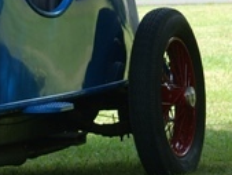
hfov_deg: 5.8
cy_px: 17
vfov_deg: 4.4
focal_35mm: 341
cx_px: -106
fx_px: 2287
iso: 100
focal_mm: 50
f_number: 4.8
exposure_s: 1/90
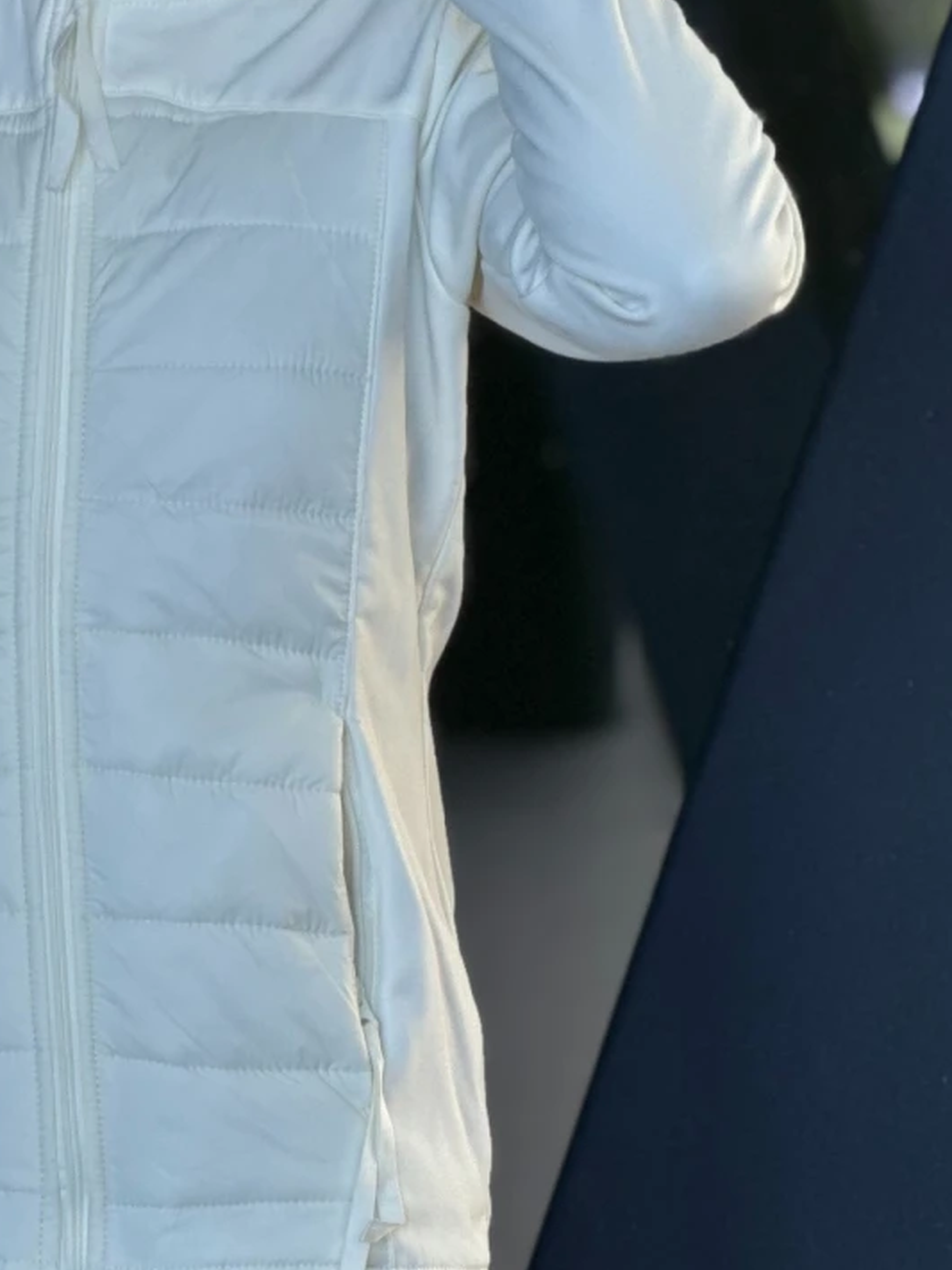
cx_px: 88
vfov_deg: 7.3
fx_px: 9904
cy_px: 322
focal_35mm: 270
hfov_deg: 5.5
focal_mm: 15.66
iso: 64
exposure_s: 1/99
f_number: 2.8
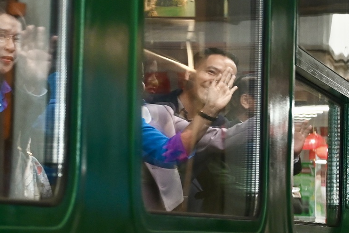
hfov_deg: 12.6
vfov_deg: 8.7
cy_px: 152
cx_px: 481
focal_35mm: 157
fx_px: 1522
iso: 1600
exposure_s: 1/80
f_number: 5
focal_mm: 46
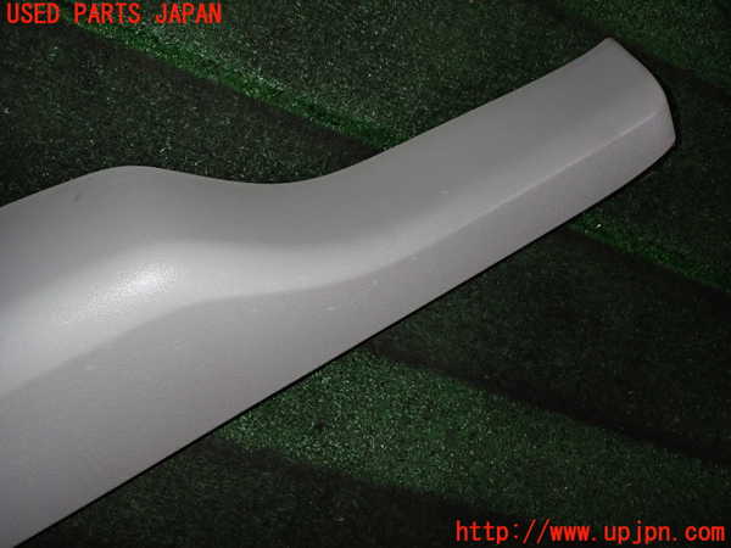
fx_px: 528
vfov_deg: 54.9
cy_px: 274
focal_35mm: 25
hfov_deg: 69.4
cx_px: 366
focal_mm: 4.5
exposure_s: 1/100
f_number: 8
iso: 400
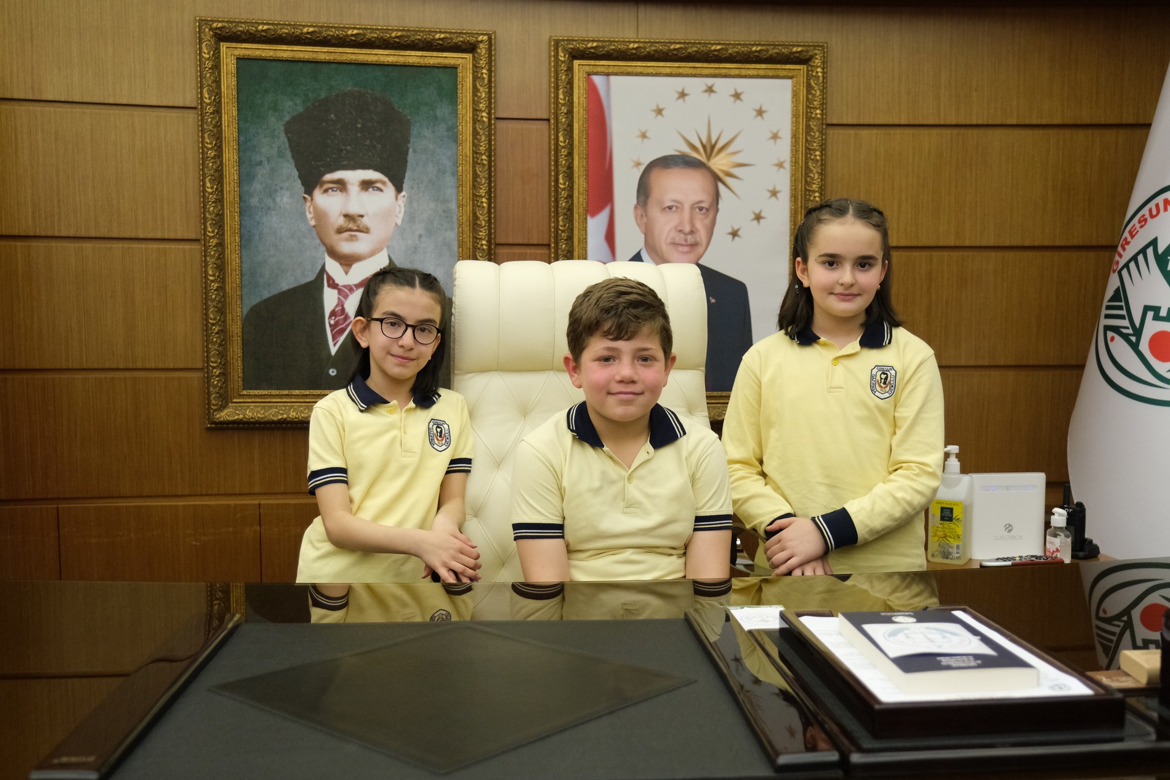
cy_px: 390
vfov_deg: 41.1
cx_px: 585
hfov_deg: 58.7
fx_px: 1040
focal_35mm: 32
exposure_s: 1/500
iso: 3200
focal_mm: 21.3
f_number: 2.8
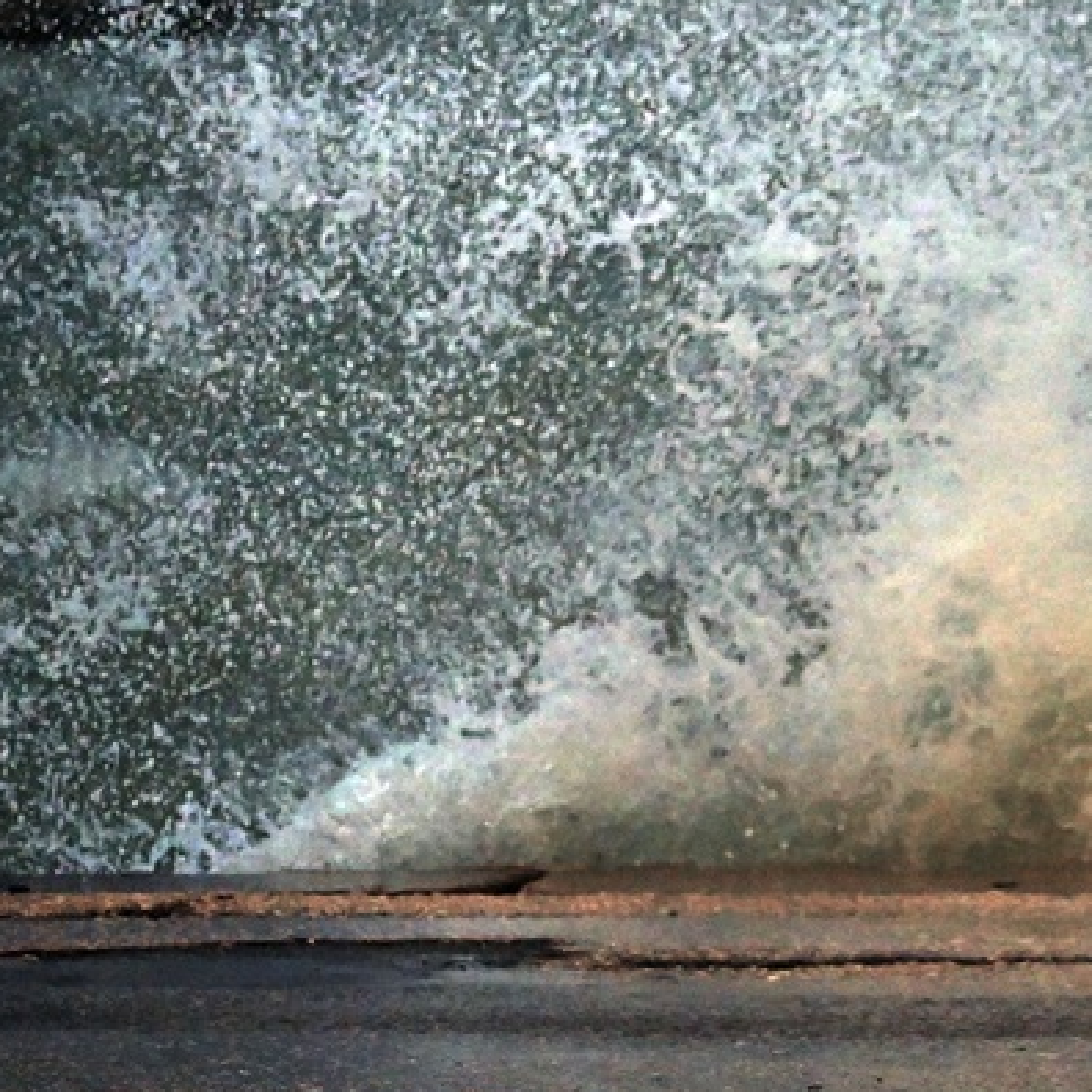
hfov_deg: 3.9
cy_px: 328
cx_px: 1583
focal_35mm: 444
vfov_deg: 3.9
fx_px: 15857
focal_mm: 115
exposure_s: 1/800
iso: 1250
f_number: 5.6
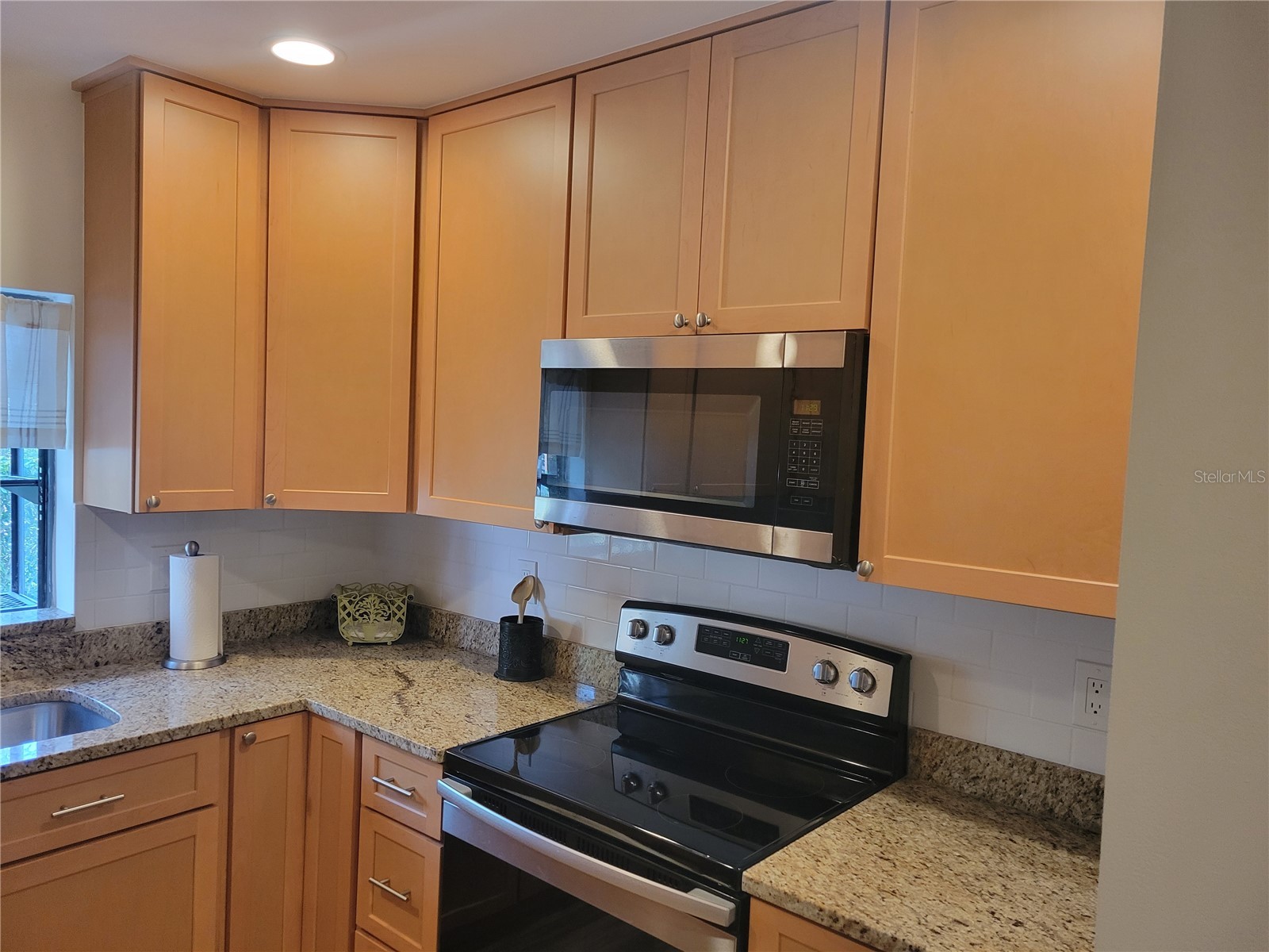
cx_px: 634
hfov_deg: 67.3
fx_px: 953
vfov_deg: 53.1
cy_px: 476
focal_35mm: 26
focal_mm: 5.4
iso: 320
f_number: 1.8
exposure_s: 1/120
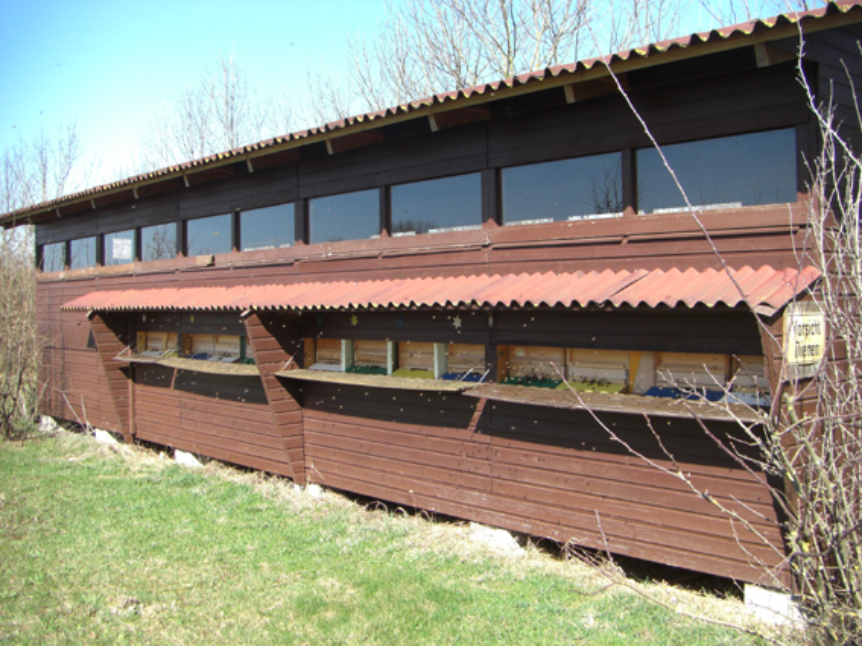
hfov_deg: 49.0
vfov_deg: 37.7
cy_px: 323
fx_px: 946
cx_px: 431
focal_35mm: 38
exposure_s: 1/250
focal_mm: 6.3
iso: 64
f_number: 3.4
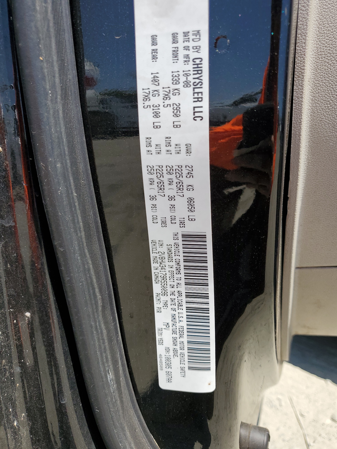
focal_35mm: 26
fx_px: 337
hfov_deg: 53.1
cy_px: 224
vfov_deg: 67.3
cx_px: 168
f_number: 1.5
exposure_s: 1/2500
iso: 50
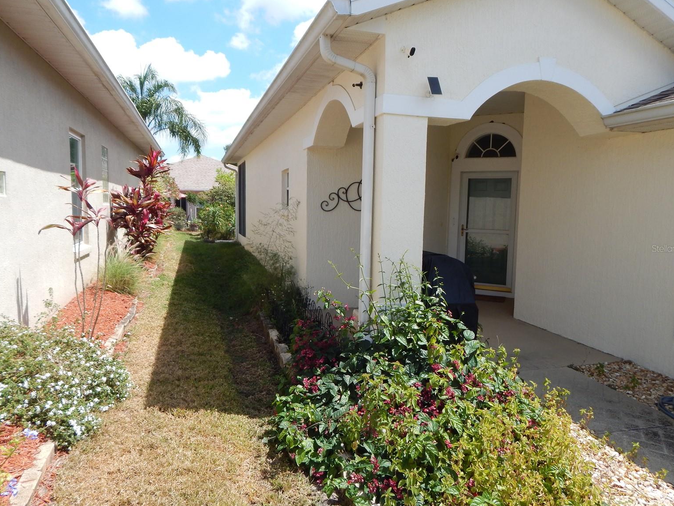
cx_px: 341
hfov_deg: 73.9
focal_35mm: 23
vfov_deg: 58.9
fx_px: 448
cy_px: 248
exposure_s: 1/1250
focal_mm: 4
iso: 125
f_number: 3
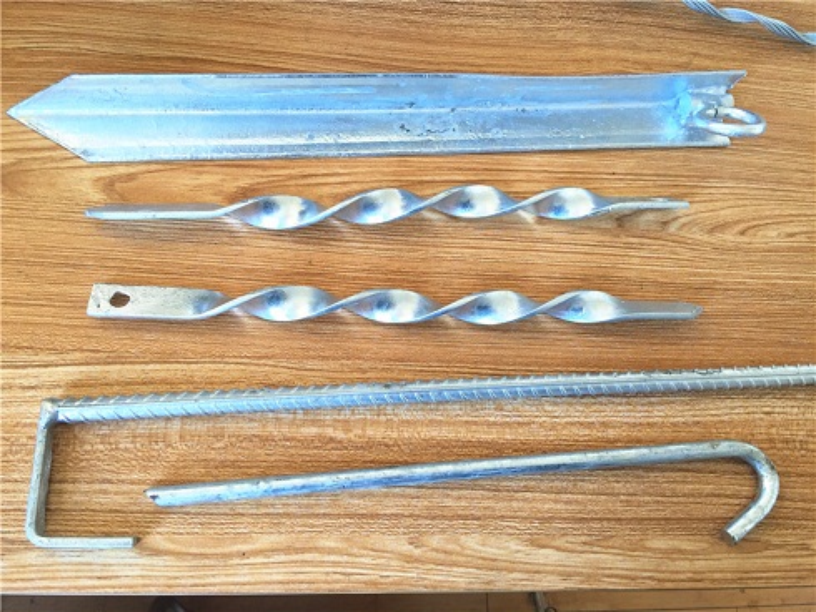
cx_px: 408
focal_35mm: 29
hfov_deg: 61.6
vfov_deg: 48.3
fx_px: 684
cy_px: 306
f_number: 2.2
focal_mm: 4.15
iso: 40
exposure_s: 1/50
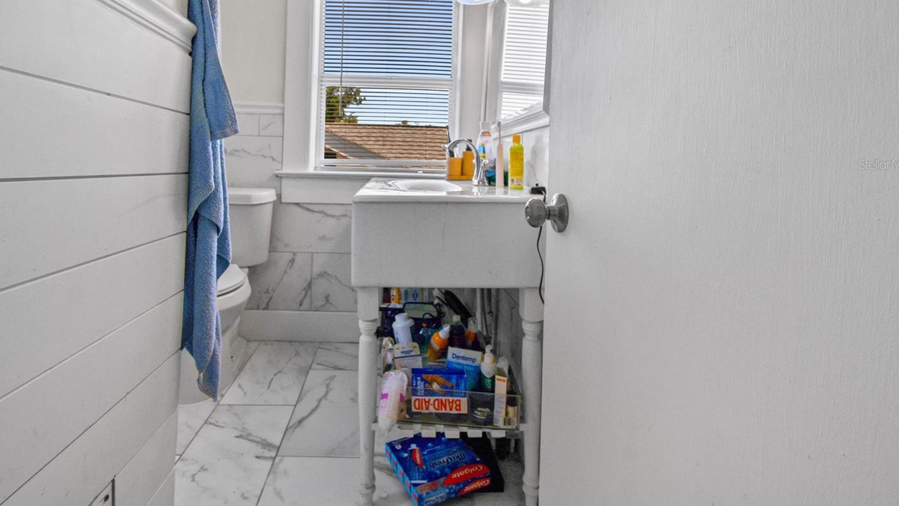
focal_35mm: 18
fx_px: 429
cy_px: 164
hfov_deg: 92.3
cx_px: 401
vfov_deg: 59.4
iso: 100
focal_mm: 10
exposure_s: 1/100
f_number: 7.1
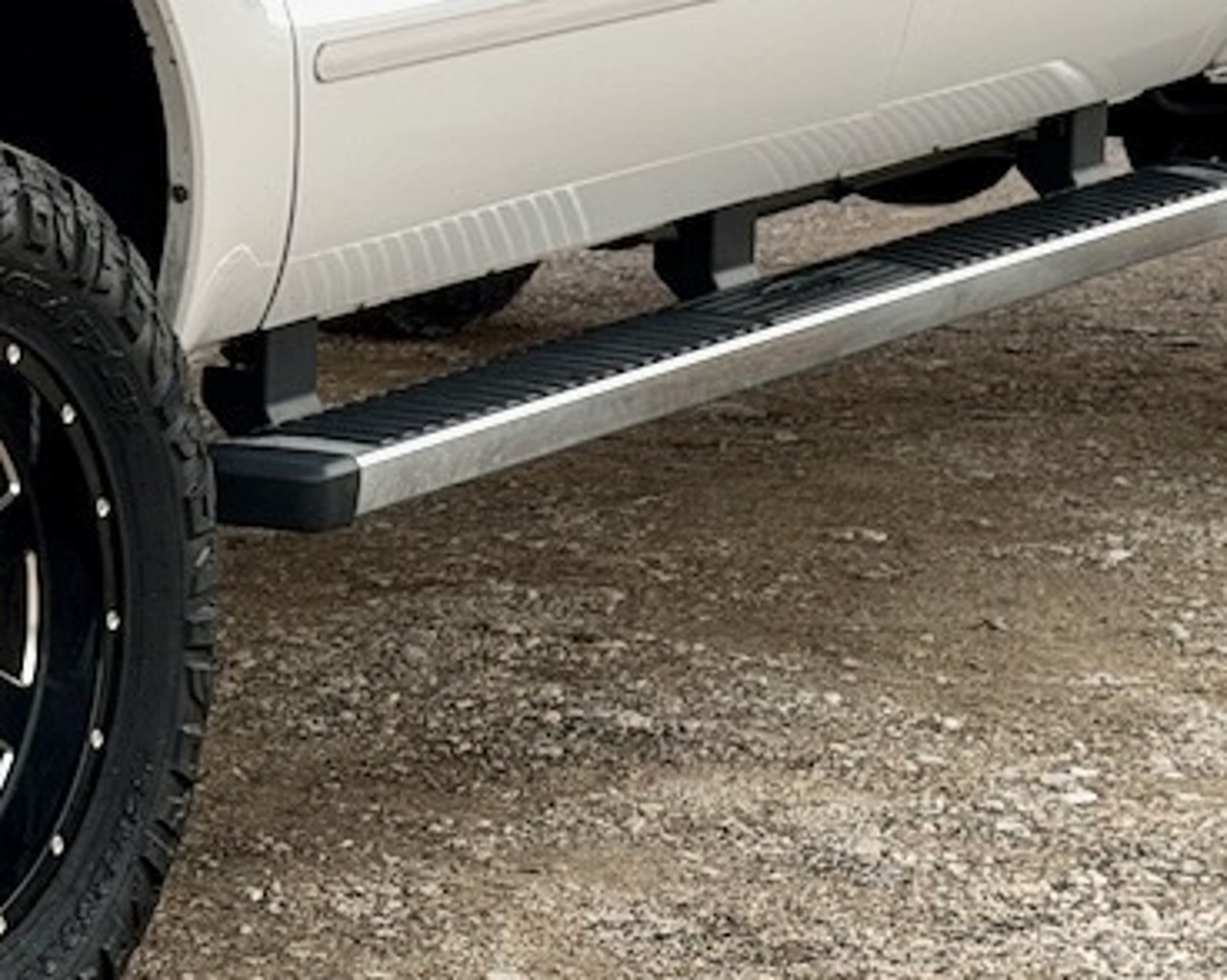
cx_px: -217
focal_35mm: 163
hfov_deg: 11.6
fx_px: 5916
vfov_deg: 9.4
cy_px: -103
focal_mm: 6.76
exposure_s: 1/209
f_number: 1.78
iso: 64
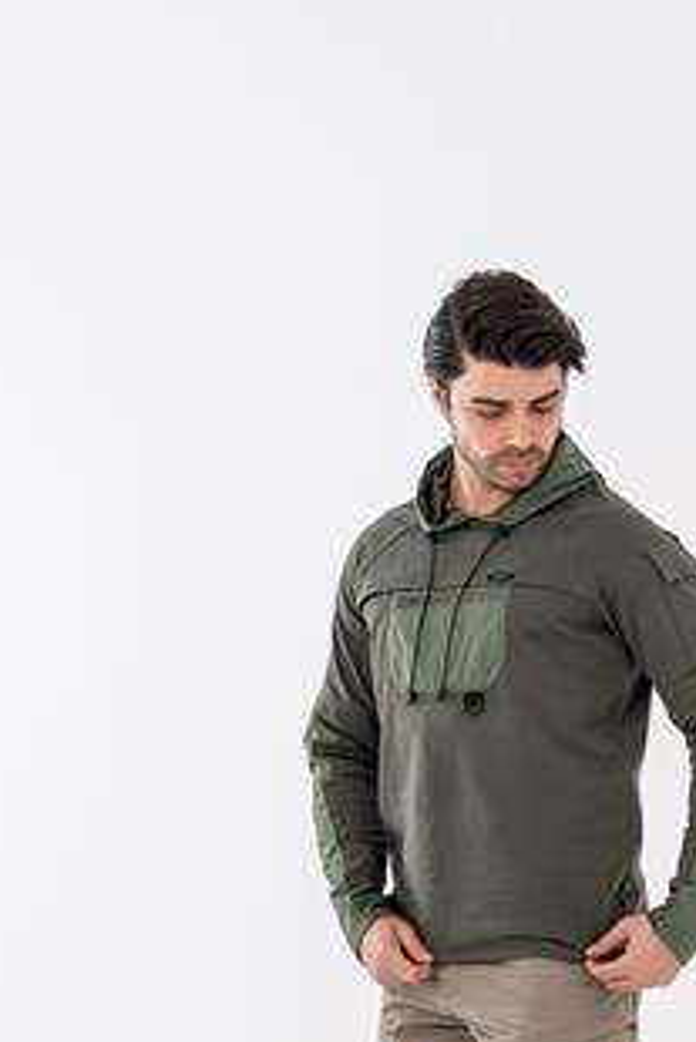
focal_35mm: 165
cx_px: 481
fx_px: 4779
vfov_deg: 12.4
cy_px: 866
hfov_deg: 8.3
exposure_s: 1/160
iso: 100
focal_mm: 90
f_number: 7.1
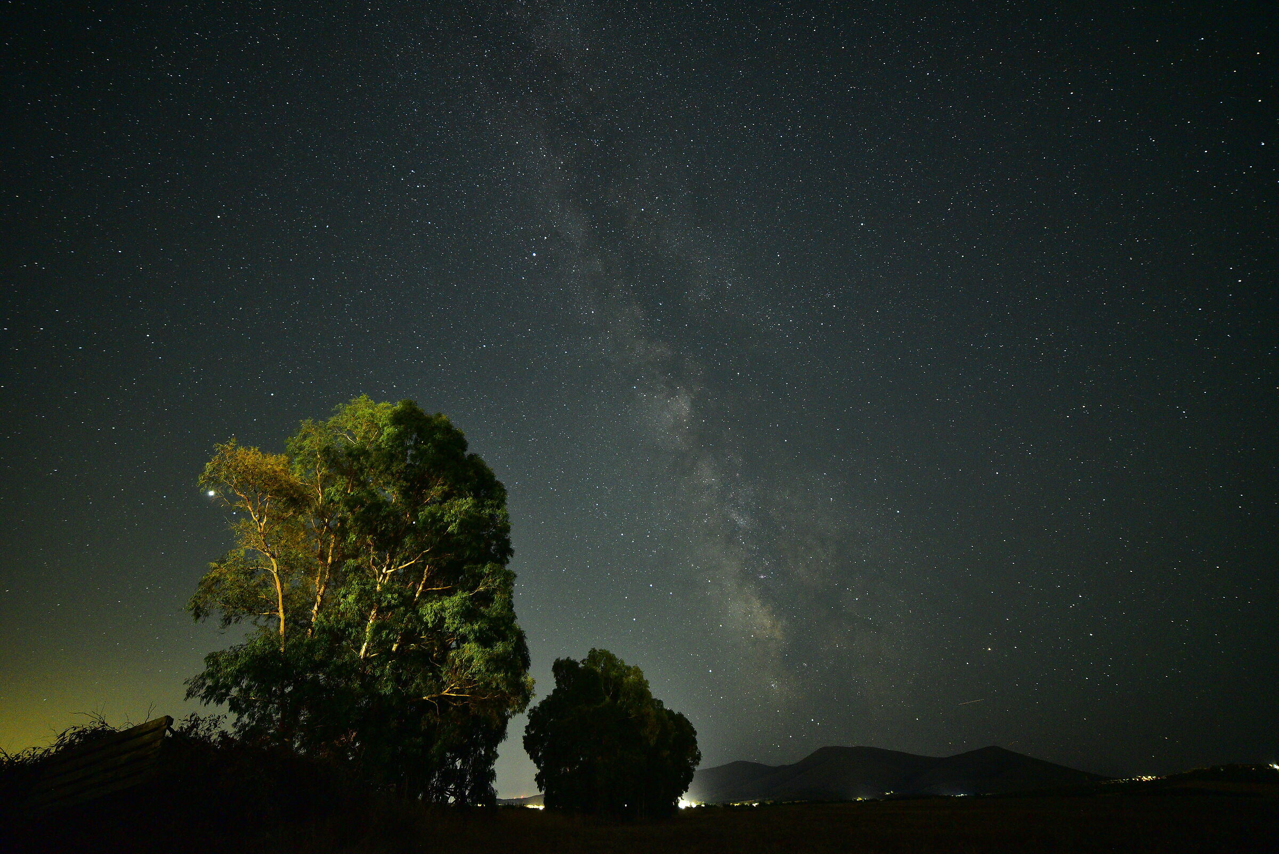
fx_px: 498
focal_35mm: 14
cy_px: 427
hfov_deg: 104.2
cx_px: 640
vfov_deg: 81.3
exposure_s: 15
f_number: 2.8
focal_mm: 14
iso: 3200
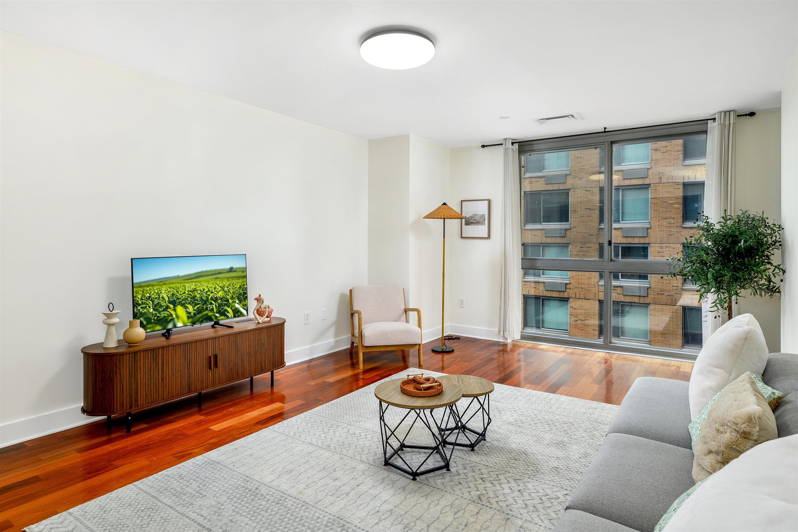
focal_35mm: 20
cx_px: 399
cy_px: 266
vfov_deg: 63.3
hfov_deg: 85.4
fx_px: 432
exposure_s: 1/160
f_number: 8
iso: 500
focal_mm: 19.5
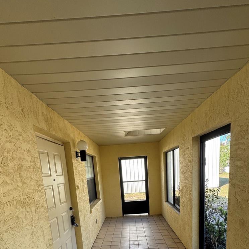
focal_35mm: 20
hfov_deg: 74.8
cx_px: 129
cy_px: 198
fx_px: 163
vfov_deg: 68.0
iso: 40
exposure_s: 1/123
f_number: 2.2
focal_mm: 2.22
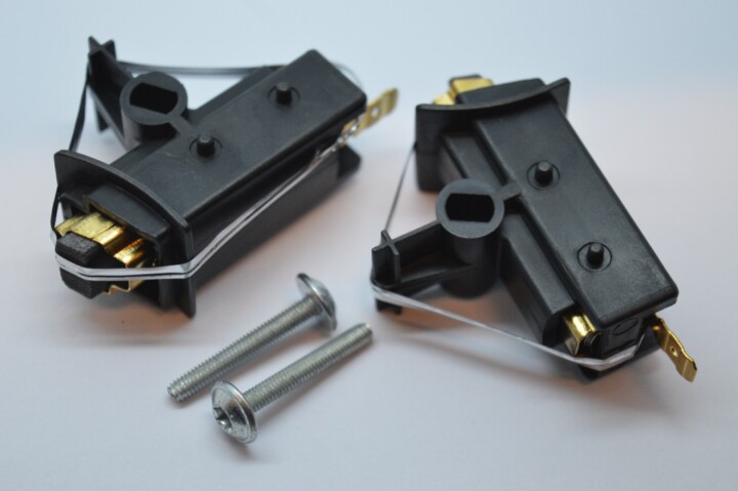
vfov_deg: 16.5
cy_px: 246
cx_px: 369
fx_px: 1690
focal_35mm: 82
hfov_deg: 24.6
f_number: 5.6
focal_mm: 55
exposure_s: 1/60
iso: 400
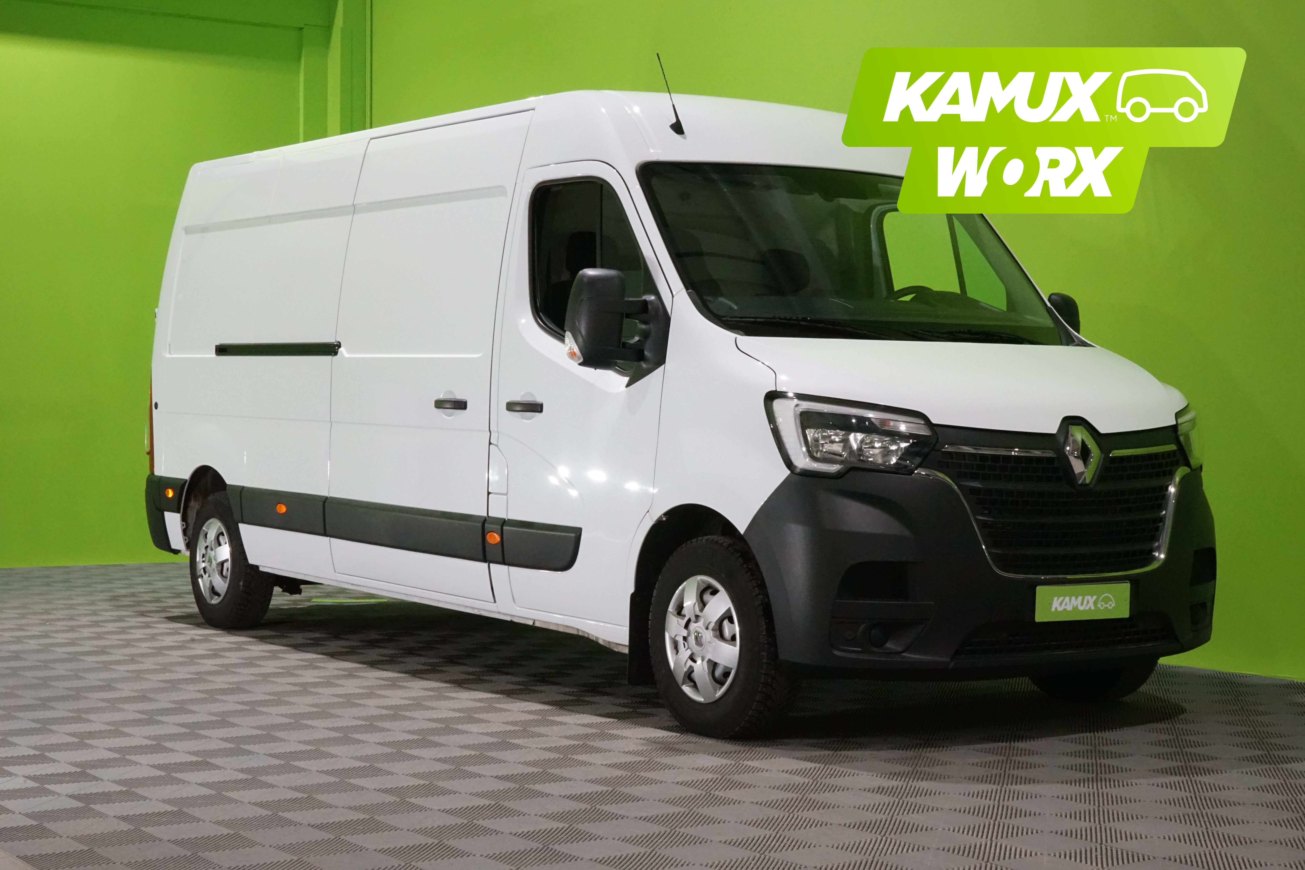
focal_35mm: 57
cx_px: 652
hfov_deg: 35.1
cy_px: 435
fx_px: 2066
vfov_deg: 23.8
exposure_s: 1/20
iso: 6400
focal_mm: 57
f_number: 29
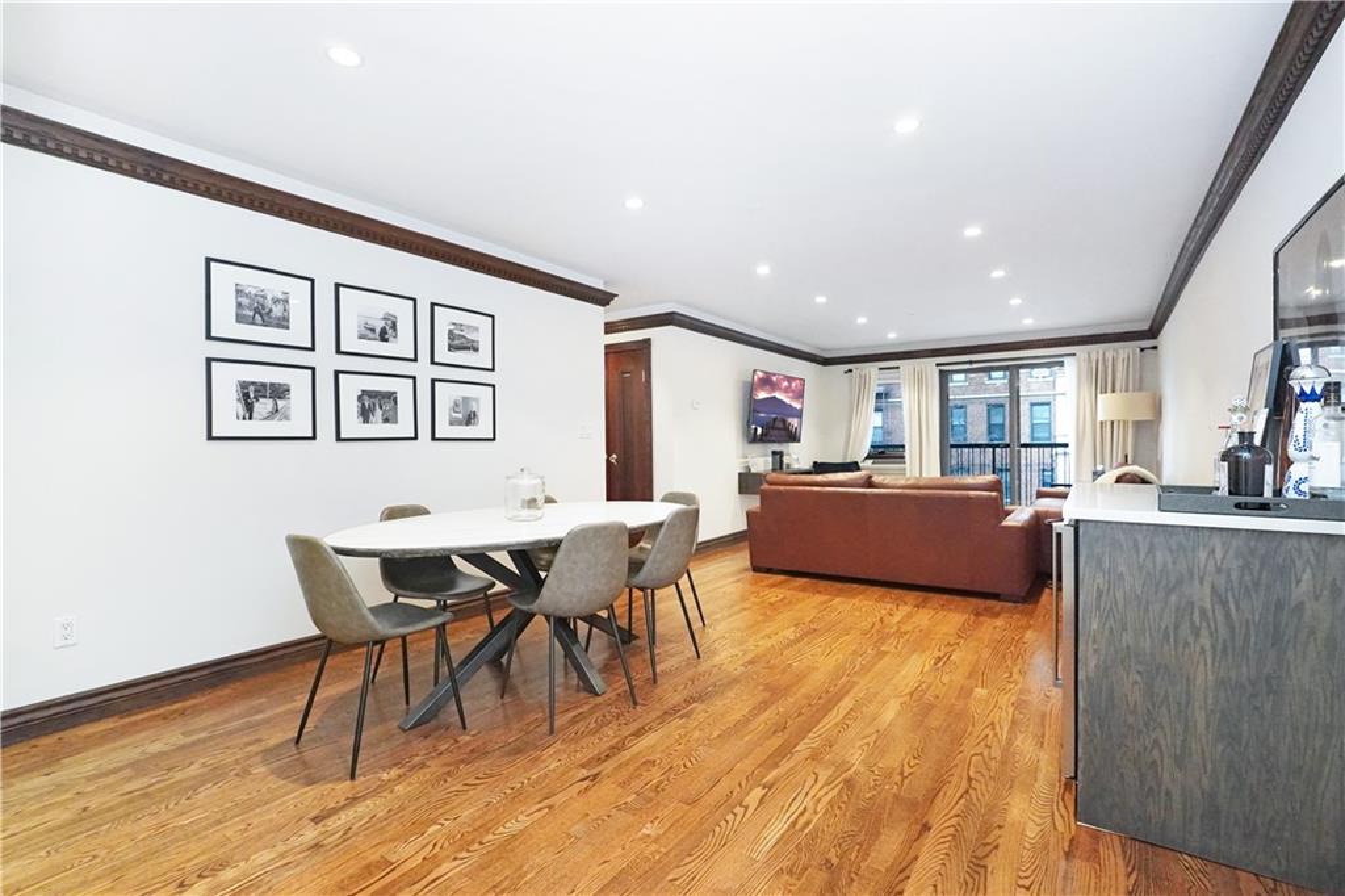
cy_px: 448
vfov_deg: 72.0
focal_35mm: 16
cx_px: 672
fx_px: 616
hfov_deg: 95.0
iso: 4000
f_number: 4
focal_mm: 11
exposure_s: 1/160
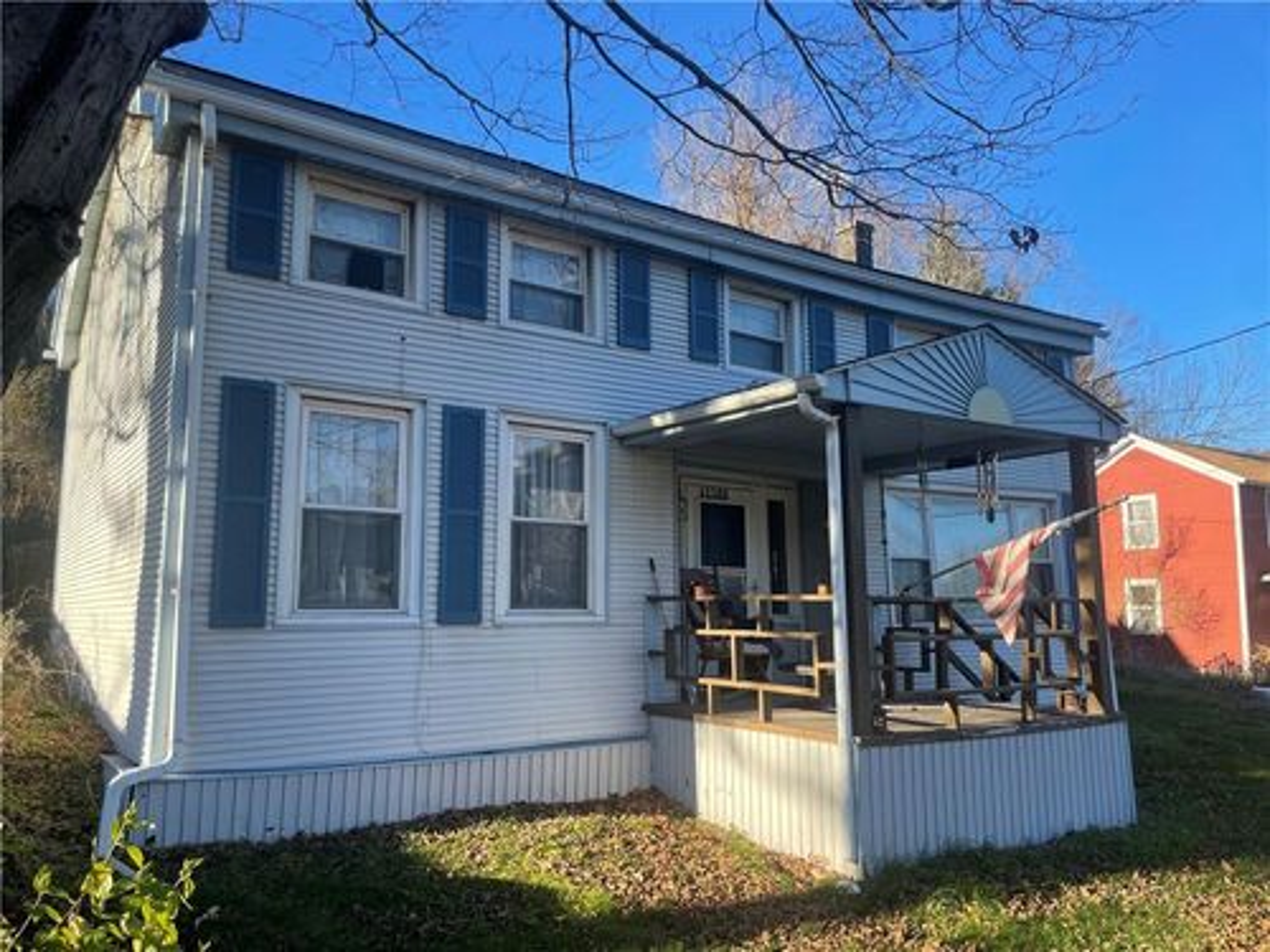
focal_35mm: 26
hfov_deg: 67.3
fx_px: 954
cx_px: 635
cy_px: 476
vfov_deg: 53.1
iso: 32
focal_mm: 4.2
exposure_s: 1/895
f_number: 1.6
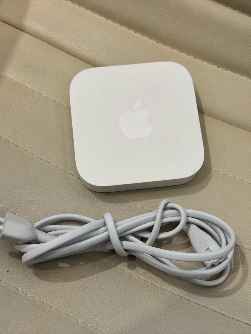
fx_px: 464
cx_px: 126
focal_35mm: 48
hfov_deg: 30.3
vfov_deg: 39.7
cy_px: 167
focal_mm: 6.76
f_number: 1.78
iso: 125
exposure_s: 1/60
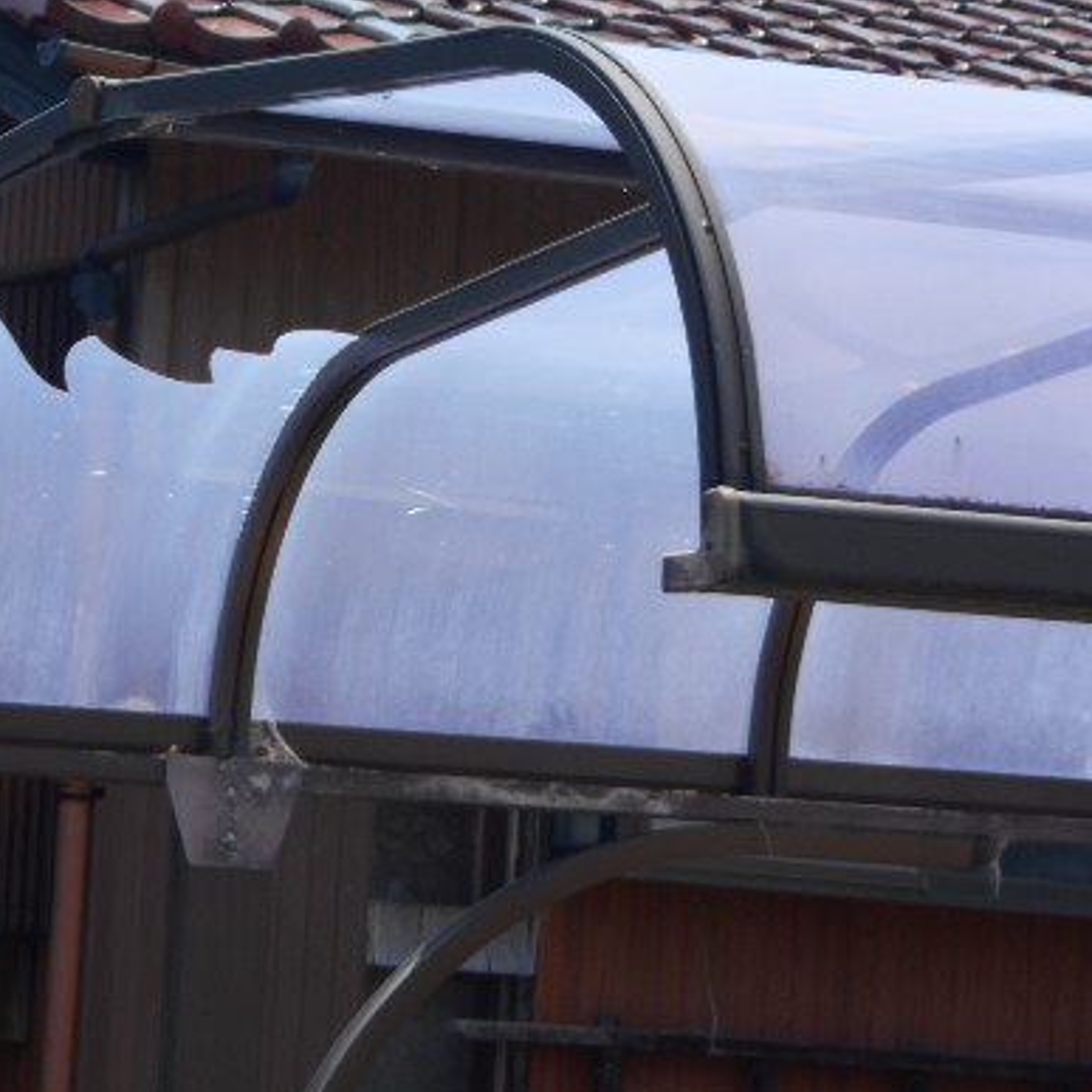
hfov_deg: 9.2
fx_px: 6781
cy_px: 474
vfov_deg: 9.2
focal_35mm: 190
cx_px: 418
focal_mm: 23
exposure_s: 1/200
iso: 80
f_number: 6.5
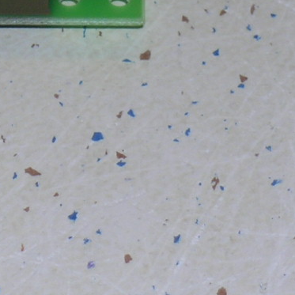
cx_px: -69
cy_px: -142
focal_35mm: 410
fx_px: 3953
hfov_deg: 4.3
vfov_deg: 4.3
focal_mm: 22.5
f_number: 4.5
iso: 50
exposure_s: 1/121
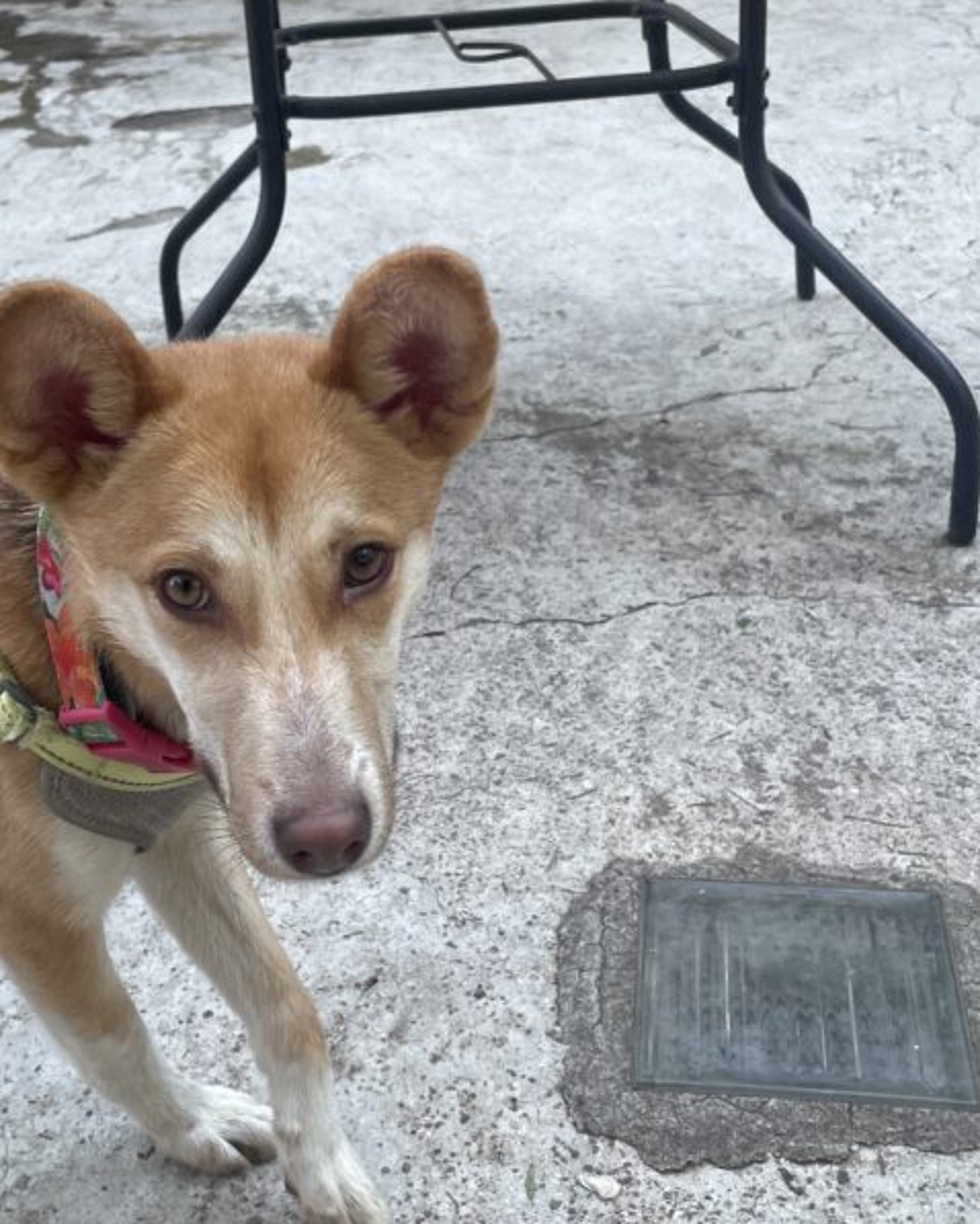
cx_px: 410
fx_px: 1232
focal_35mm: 34
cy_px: 611
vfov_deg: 52.8
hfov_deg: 43.2
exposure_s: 1/330
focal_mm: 4.2
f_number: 1.6
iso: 32
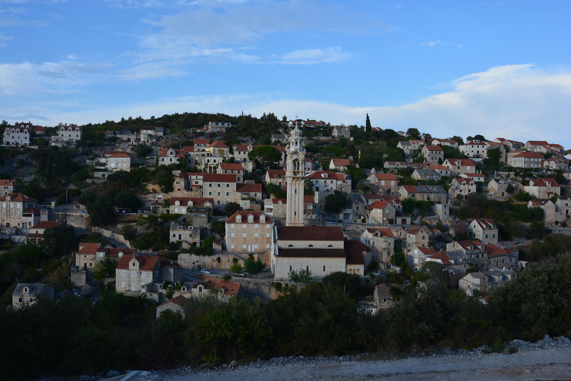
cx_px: 286
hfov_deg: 57.2
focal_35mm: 33
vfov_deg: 40.0
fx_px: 523
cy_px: 190
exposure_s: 1/250
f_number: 8
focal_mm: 22
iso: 200
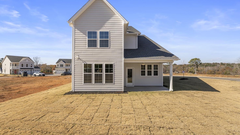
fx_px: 102
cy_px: 65
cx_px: 120
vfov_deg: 67.1
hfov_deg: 99.4
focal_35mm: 16
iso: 100
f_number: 6.3
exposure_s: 1/320
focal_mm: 14
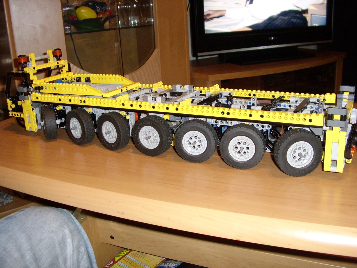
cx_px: 178
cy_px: 134
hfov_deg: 60.0
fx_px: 309
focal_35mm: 30
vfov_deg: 46.8
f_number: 2.9
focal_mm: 5.8
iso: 183
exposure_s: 1/30
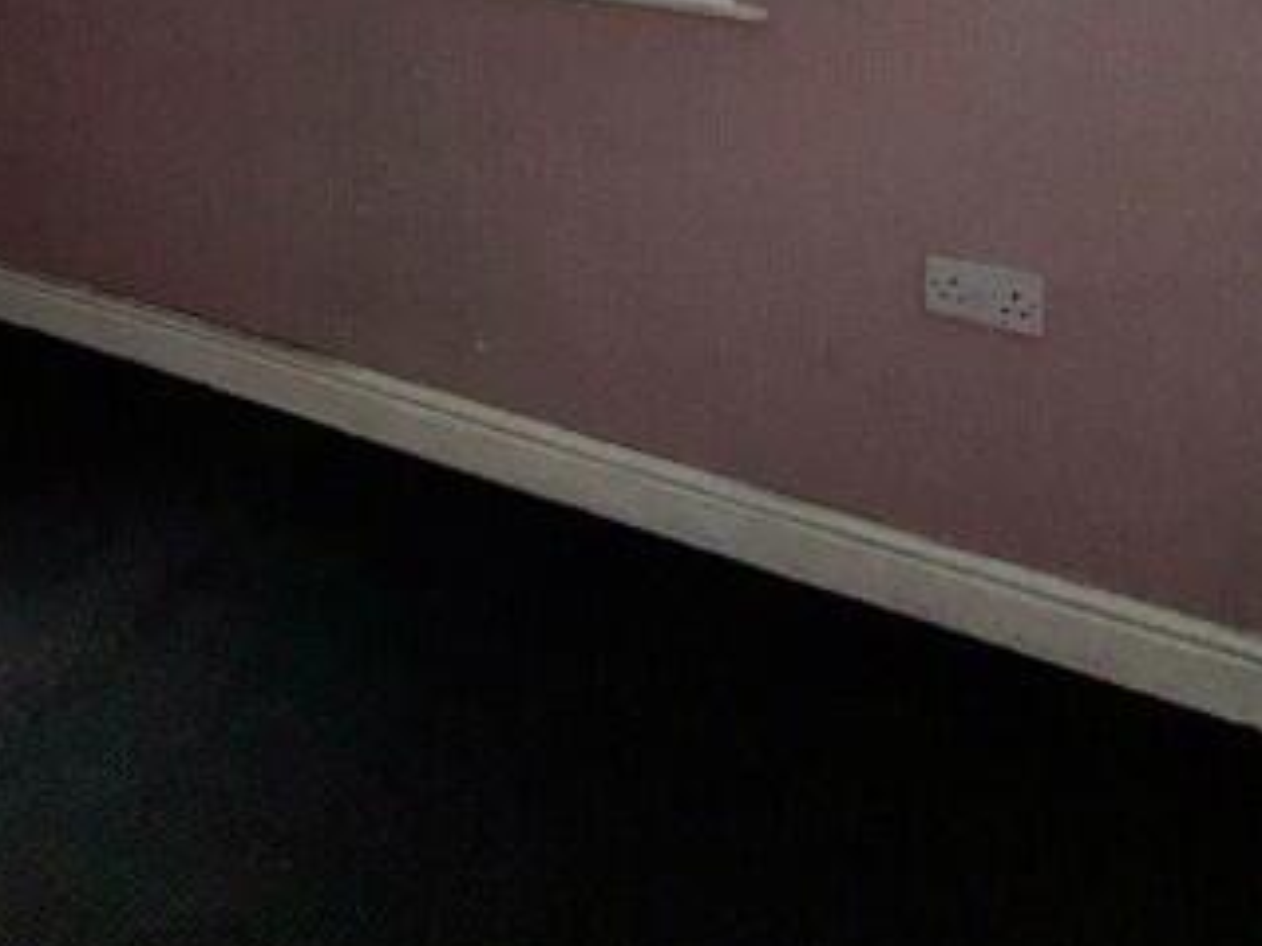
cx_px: 293
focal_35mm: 45
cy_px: -265
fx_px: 1640
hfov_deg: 40.7
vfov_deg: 27.3
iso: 25
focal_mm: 2.22
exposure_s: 1/73
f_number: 2.2
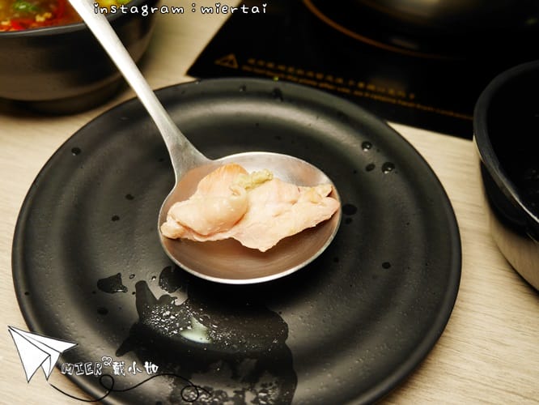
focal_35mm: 28
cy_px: 202
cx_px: 270
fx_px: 436
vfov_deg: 49.8
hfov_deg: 63.4
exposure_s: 1/100
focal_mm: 14
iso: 200
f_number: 3.6
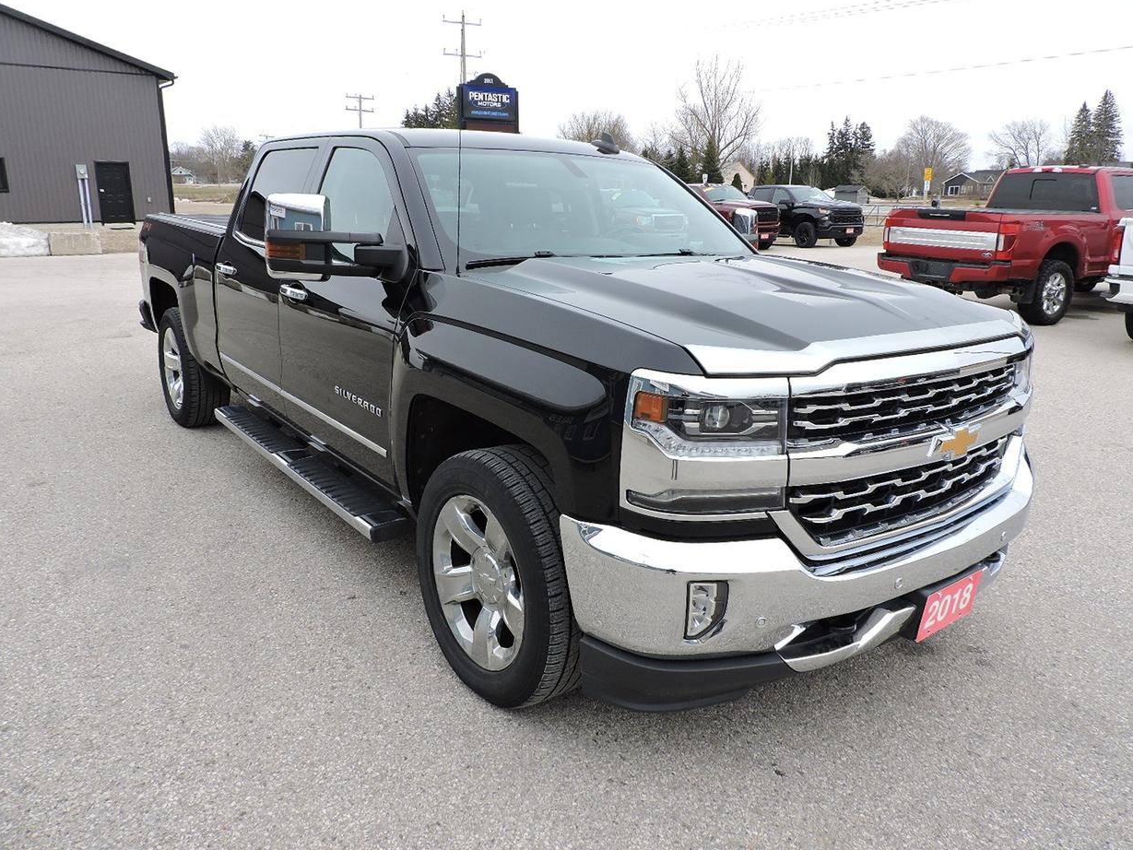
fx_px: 818
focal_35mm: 25
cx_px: 572
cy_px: 409
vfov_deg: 54.9
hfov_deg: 69.4
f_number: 3
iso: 100
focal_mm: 4.3
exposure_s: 1/500
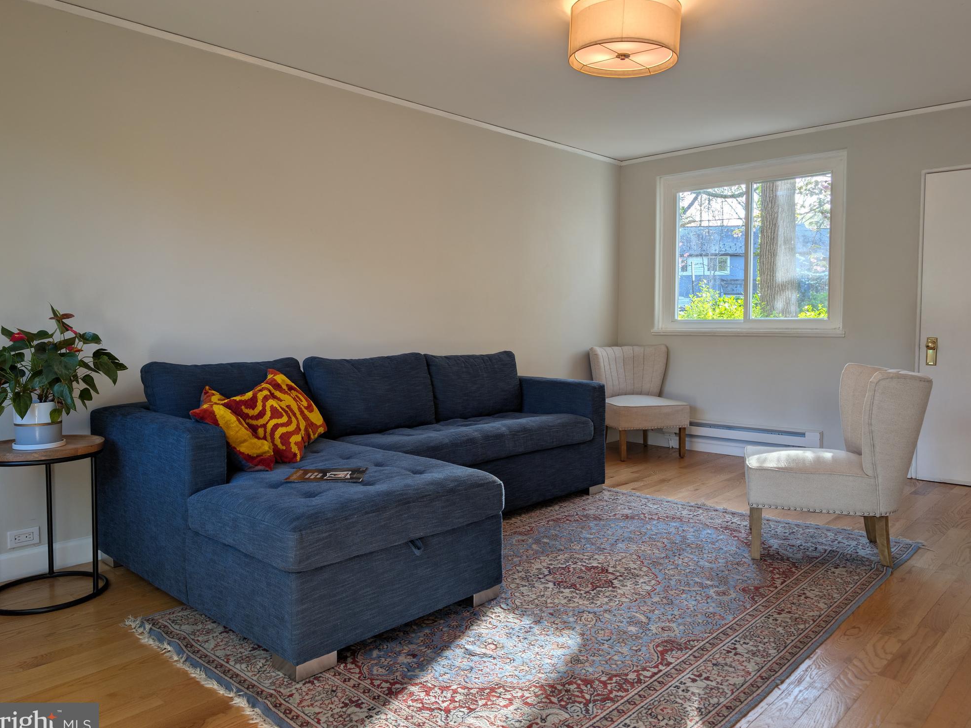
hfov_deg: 69.4
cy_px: 363
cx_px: 480
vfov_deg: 54.9
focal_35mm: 25
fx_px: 701
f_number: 1.68
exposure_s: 1/87
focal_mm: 6.9
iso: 20
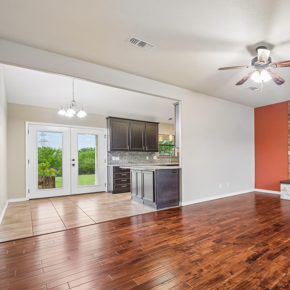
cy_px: 151
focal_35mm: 20
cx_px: 222
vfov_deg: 74.8
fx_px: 190
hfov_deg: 69.2
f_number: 8
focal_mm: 10
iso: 400
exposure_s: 1/3.33
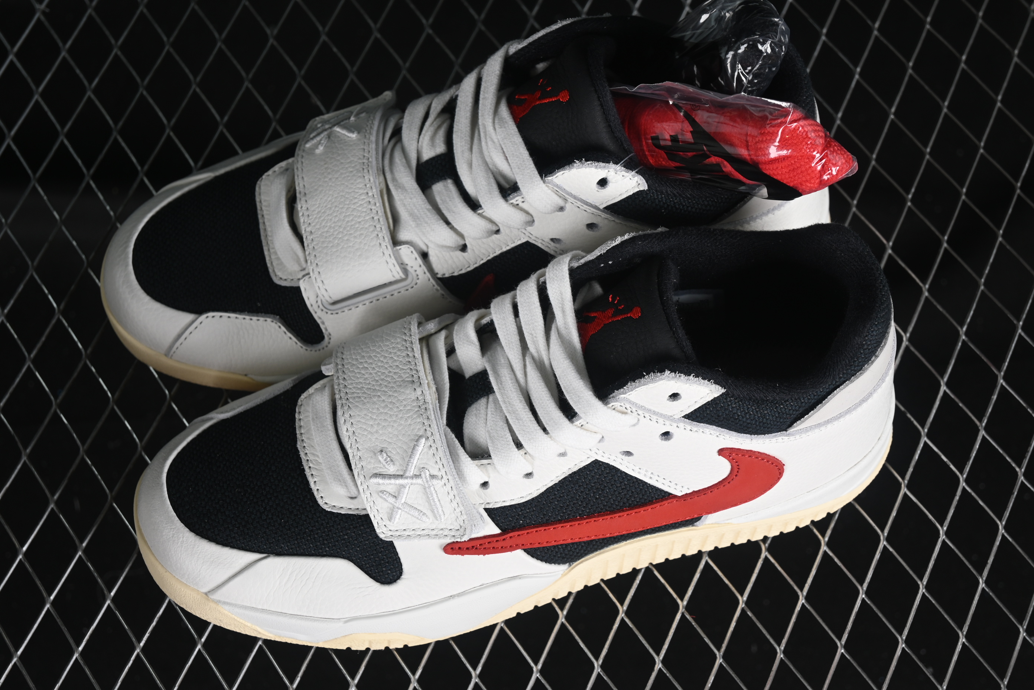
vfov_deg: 18.2
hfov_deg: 27.0
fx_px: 2154
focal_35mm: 75
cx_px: 517
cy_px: 345
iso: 160
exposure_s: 1/80
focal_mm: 50
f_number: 7.1
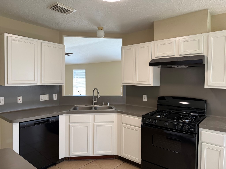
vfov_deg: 56.8
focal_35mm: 24
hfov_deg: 71.6
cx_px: 113
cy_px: 84
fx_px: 157
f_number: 1.78
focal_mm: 6.76
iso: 100
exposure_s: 1/121
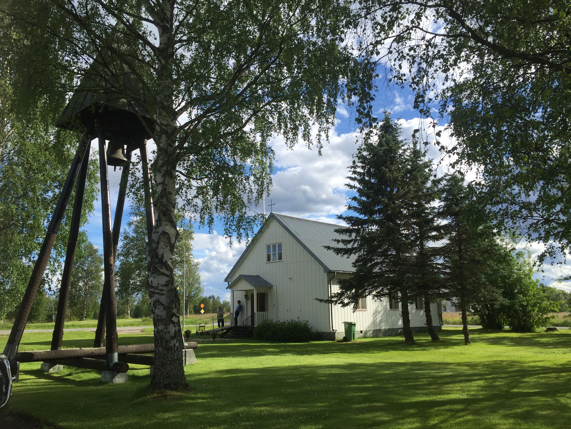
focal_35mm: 29
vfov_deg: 48.2
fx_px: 478
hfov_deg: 61.7
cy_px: 214
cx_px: 286
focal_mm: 4.15
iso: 32
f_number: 2.2
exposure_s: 1/1647
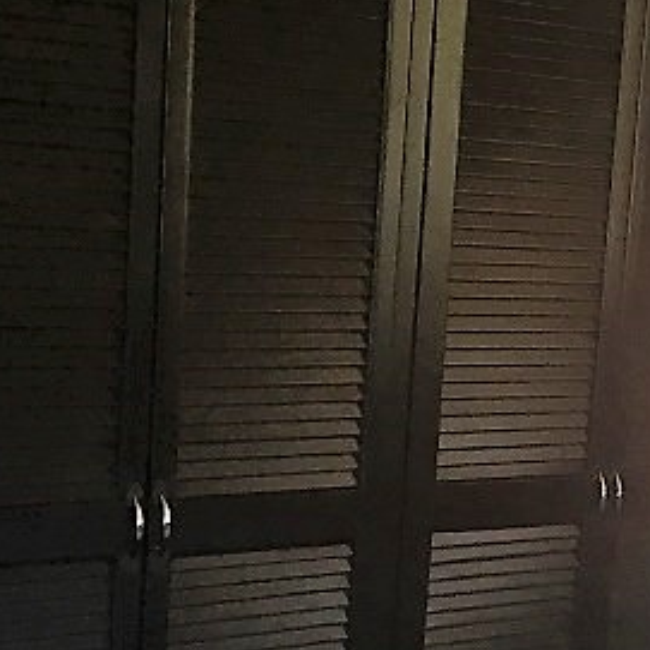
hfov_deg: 16.8
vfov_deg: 17.8
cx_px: 875
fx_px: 2061
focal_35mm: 97
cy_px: 520
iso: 32
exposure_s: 1/30
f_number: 2.2
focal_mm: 4.15
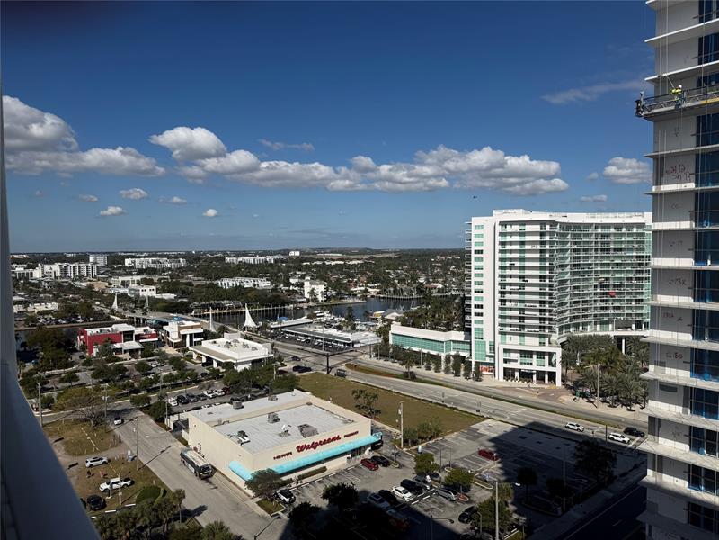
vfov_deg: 56.8
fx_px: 498
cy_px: 270
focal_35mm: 24
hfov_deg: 71.6
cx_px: 360
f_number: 1.78
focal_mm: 6.76
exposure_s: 1/11905
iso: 80
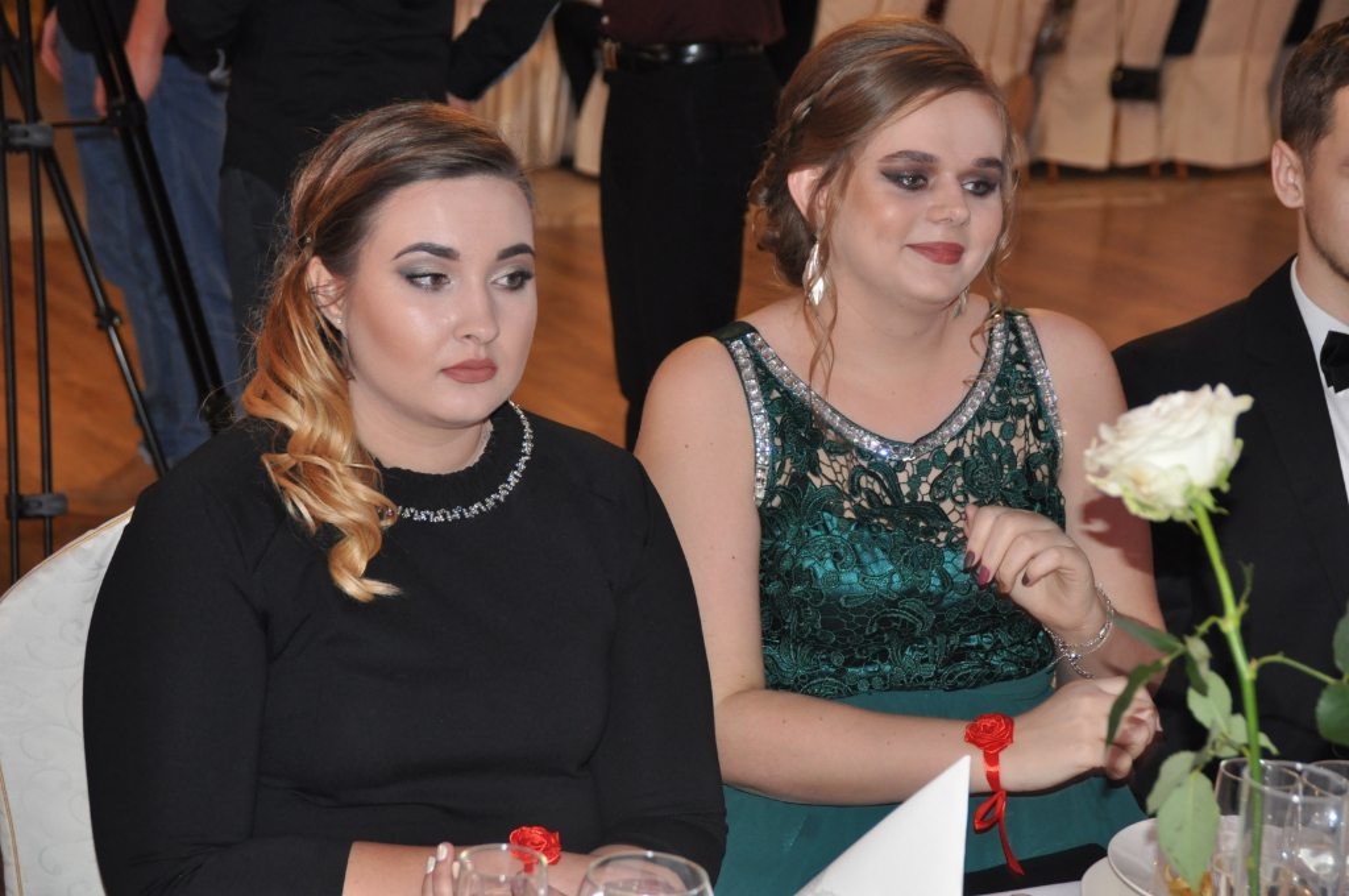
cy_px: 448
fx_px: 3088
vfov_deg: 16.5
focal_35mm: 82
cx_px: 674
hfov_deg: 24.6
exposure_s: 1/60
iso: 800
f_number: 4.8
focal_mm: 55
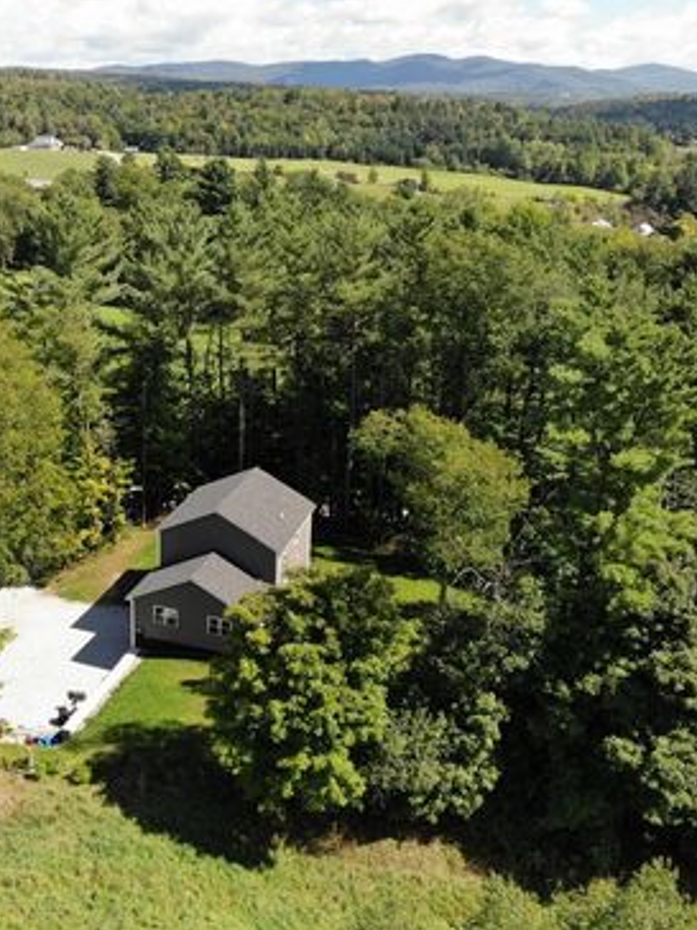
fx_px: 886
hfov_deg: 42.1
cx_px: 207
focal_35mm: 33
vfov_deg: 55.4
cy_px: 459
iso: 100
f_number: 2.8
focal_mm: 4.5
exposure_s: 1/518
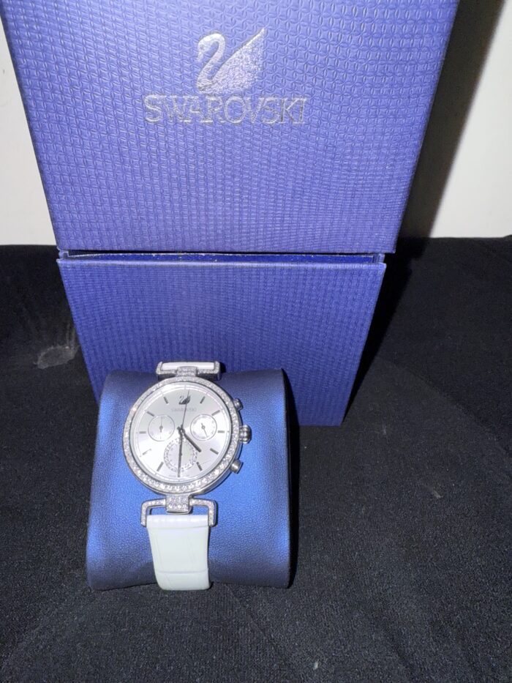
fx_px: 473
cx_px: 256
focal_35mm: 24
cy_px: 342
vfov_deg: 71.6
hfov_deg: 56.8
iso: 64
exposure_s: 1/122
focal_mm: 2.22
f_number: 2.2
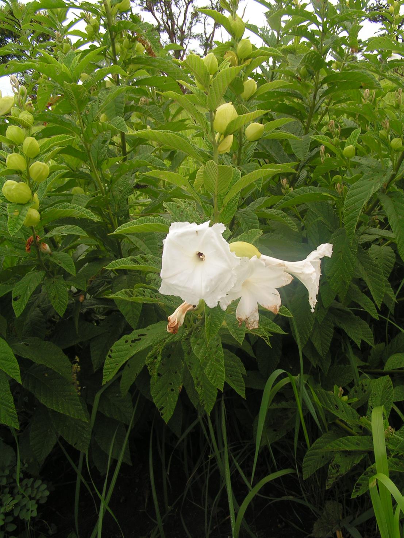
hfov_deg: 37.7
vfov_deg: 49.0
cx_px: 202
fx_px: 591
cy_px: 269
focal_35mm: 38
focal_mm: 6.3
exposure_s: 1/160
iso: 50
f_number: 5.6
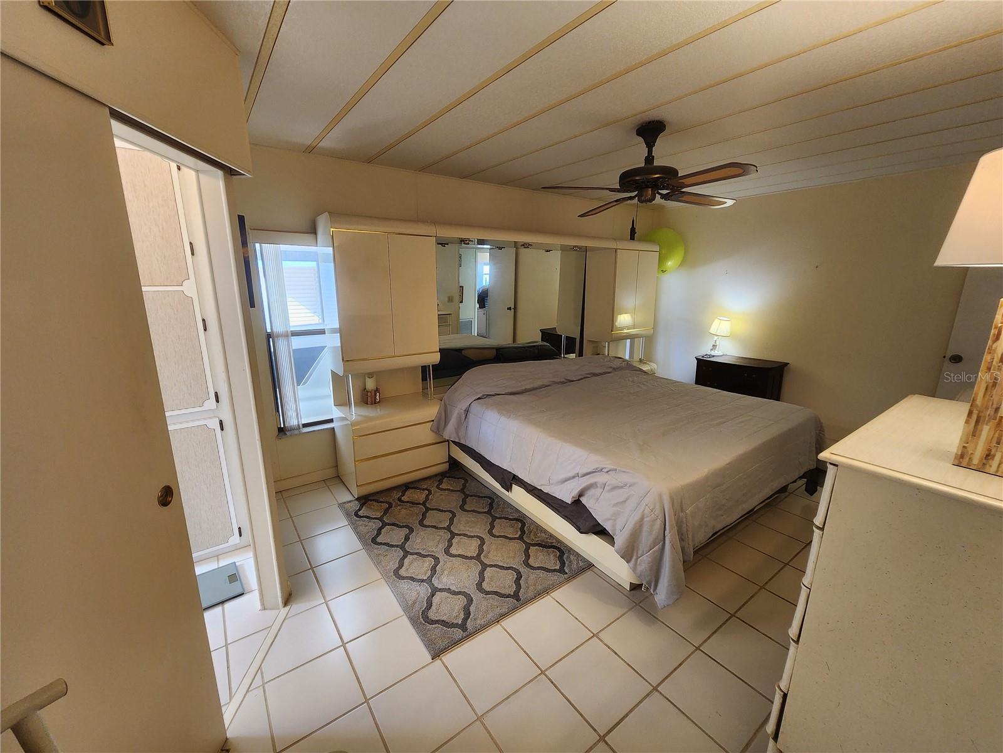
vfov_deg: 89.9
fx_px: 377
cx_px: 502
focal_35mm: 13
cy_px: 376
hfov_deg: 106.2
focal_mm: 2.2
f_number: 2.2
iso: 200
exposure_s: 1/60
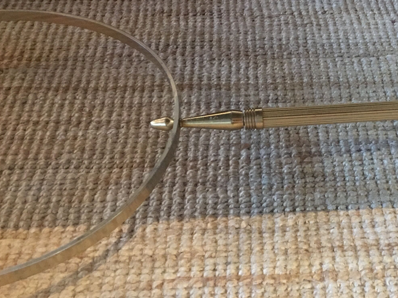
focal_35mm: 59
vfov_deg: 24.8
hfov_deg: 31.2
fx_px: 678
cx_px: 357
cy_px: 155
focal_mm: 4.15
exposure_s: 1/8
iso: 160
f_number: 2.2
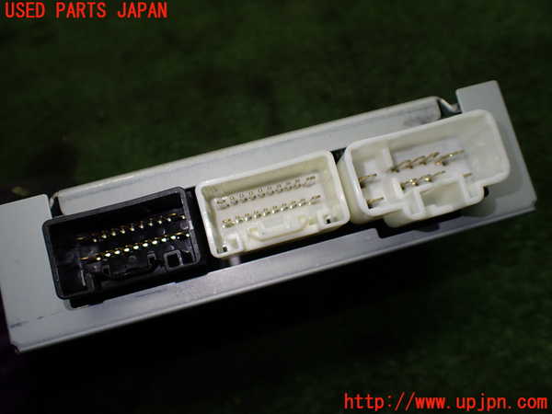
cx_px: 276
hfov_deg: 60.0
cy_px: 207
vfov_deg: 46.8
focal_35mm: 30
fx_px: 478
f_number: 2.3
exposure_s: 1/125
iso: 125
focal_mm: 5.4
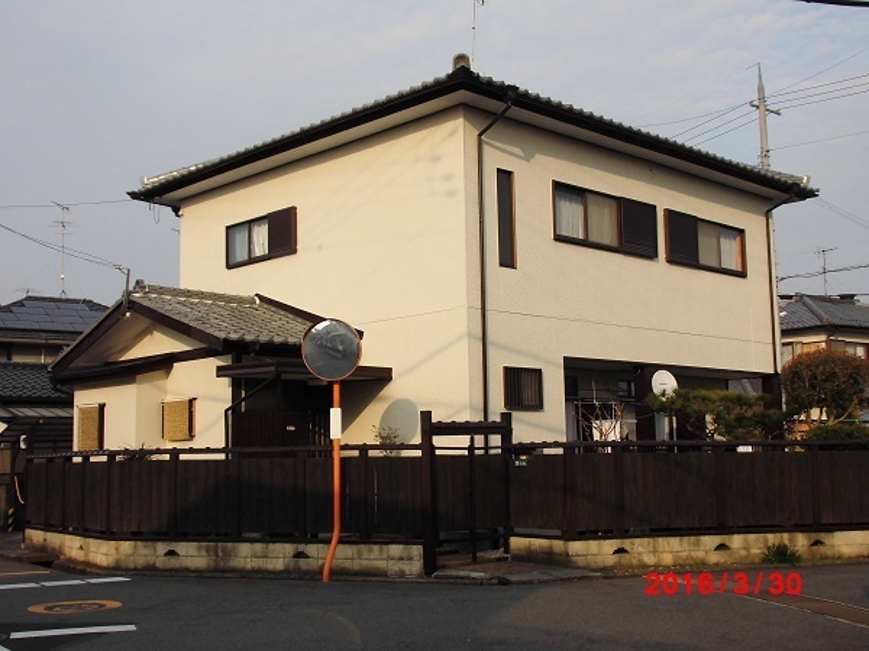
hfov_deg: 50.1
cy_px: 326
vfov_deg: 38.7
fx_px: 929
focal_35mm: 37
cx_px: 434
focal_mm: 6.61
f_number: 10.07
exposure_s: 1/125
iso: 125
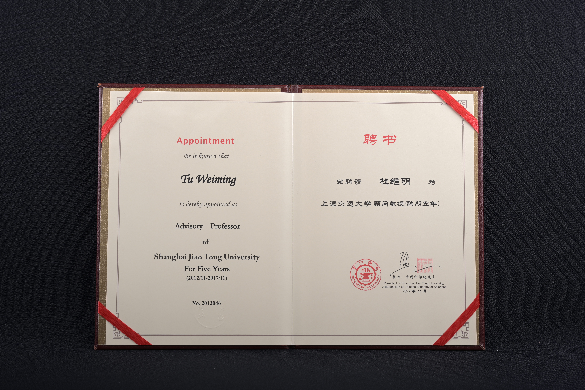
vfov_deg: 27.0
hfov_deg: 39.6
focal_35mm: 50
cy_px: 195
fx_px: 812
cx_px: 292
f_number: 10
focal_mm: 50
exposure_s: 1/200
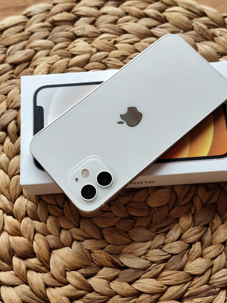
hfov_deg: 31.5
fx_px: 402
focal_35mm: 46
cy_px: 152
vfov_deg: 41.2
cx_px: 114
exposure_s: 1/124
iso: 50
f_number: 1.65
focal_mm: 6.14
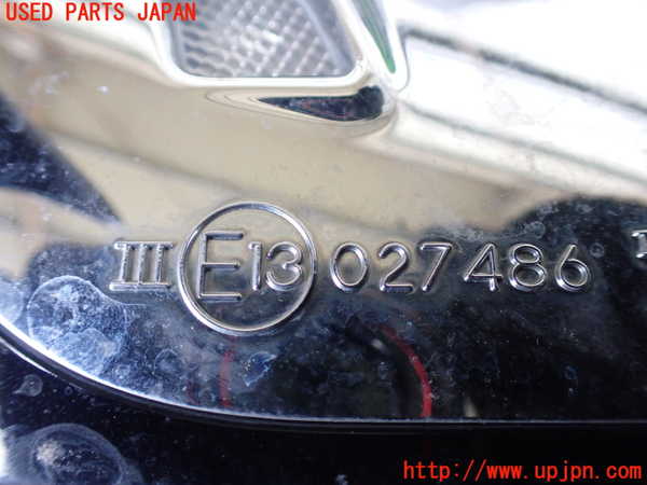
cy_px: 242
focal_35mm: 30
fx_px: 561
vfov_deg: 46.8
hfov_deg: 60.0
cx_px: 324
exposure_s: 1/125
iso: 640
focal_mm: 5.4
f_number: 2.3
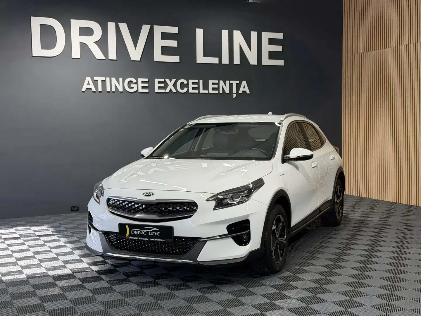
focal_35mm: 48
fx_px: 584
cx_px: 210
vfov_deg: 30.3
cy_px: 158
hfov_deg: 39.7
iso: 64
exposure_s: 1/100
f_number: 1.78
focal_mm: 6.76
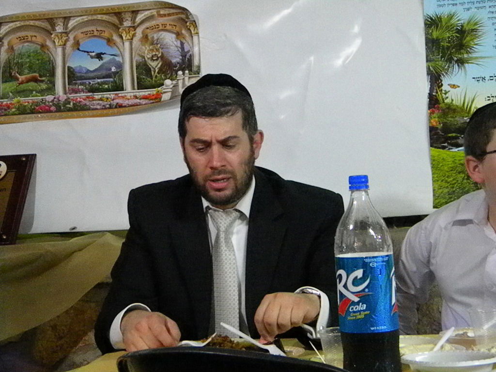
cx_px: 248
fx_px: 960
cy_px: 186
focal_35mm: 67
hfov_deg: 29.0
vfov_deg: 21.9
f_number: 4.3
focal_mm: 12.2
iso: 3200
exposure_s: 1/56.3
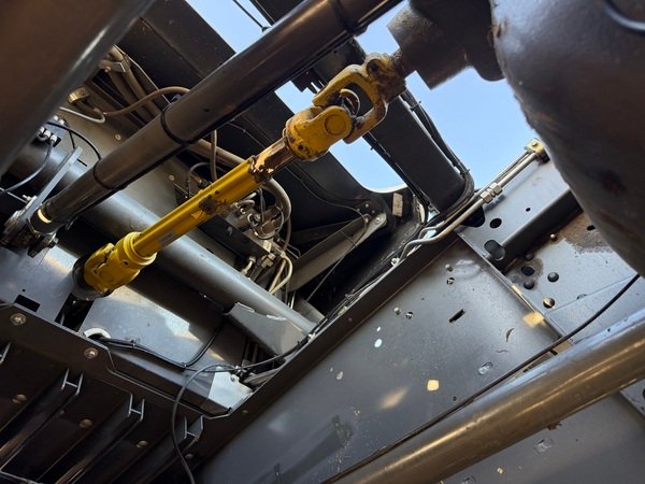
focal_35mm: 24
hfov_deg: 71.6
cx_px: 322
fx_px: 447
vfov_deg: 56.8
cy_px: 242
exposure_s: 1/85
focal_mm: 6.76
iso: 200
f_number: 1.78
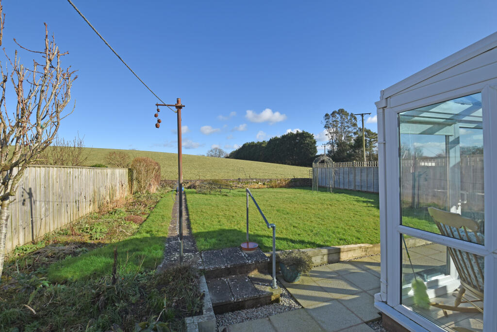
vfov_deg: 77.3
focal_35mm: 15
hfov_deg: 100.4
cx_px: 248
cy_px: 166
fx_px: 207
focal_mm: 10
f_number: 8
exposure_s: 1/250
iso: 125
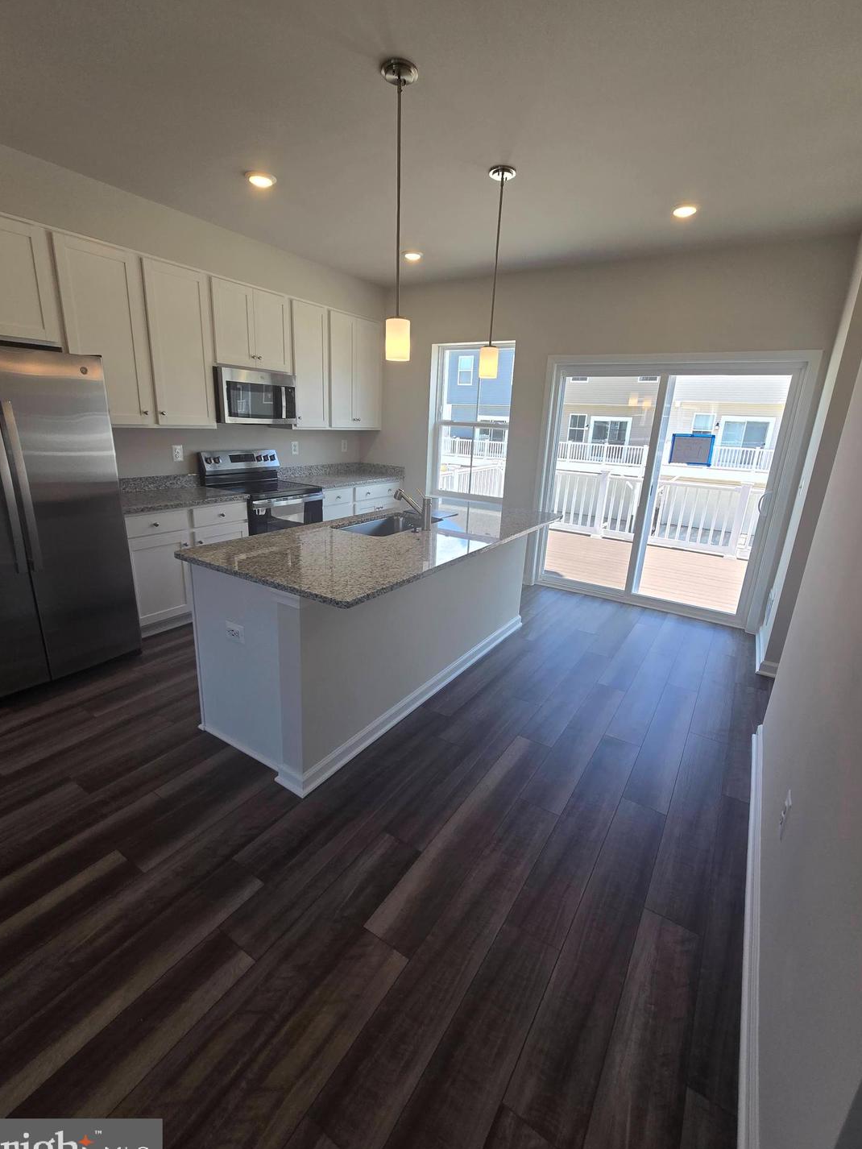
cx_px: 425
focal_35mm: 14
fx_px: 465
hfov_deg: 85.7
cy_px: 566
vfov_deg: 102.0
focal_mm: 2.2
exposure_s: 1/158
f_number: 2.2
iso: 50
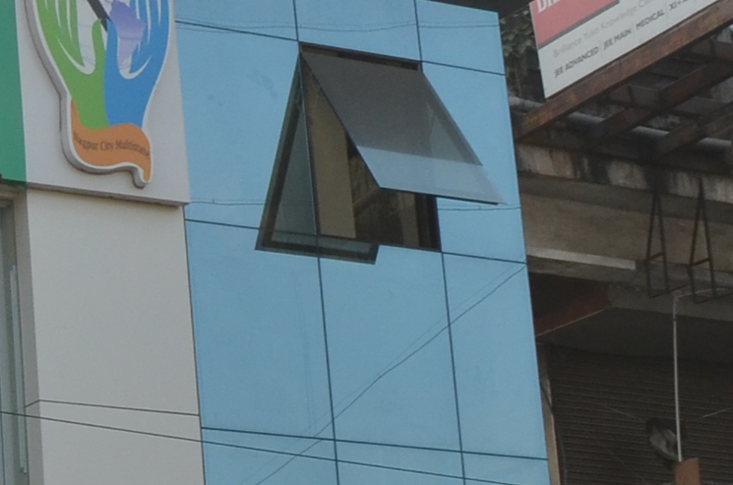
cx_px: -382
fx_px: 2722
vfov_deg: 10.2
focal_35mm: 134
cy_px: 350
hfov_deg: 14.3
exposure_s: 1/400
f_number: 10
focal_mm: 18
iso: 400
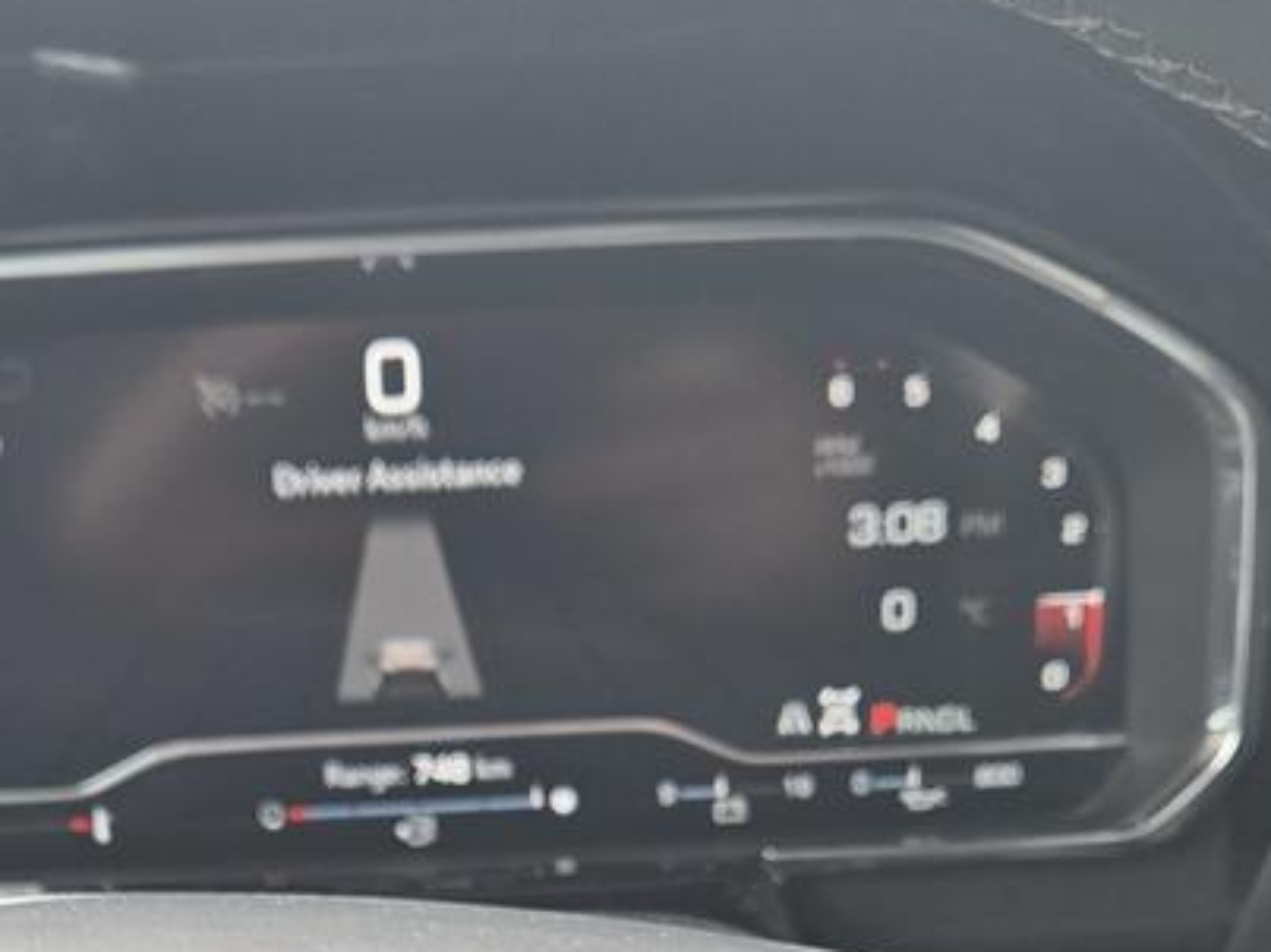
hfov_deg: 26.6
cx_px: 454
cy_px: 1289
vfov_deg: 18.5
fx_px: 2680
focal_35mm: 73
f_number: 1.8
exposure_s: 1/180
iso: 50
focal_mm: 5.4
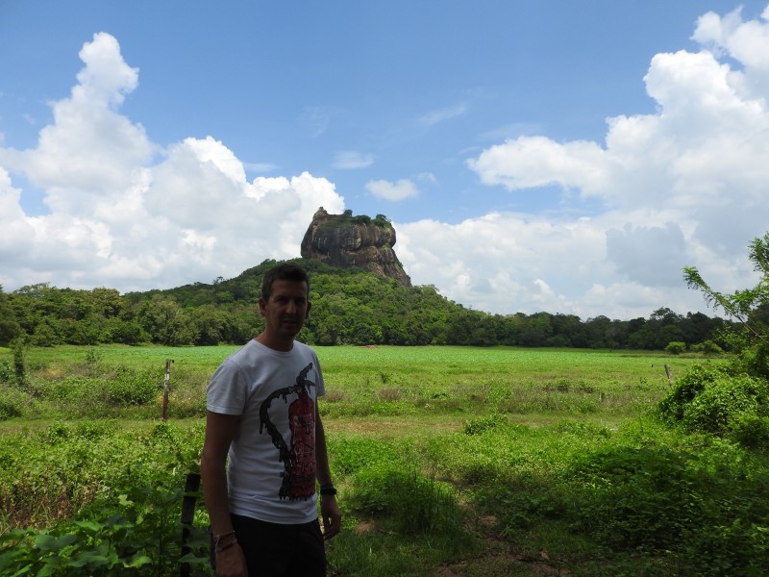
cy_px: 288
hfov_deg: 71.6
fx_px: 533
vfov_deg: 56.8
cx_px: 384
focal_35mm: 24
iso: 100
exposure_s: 1/1600
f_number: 3.3
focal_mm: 4.3
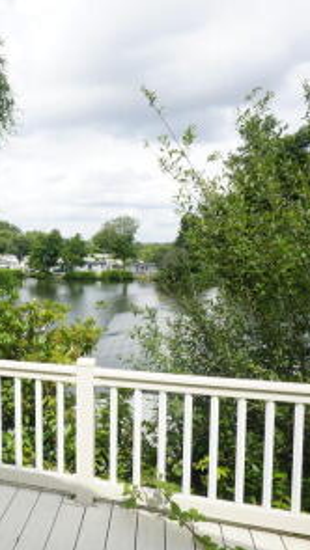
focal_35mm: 27
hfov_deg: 39.3
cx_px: 22
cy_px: 266
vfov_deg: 69.8
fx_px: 394
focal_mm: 16
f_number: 18
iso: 320
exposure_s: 1/60
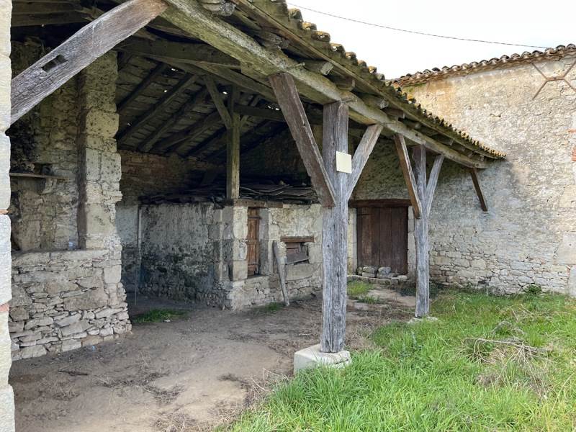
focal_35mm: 26
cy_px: 216
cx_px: 288
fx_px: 433
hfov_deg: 67.3
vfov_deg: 53.1
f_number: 1.6
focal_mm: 5.1
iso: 40
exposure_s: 1/257
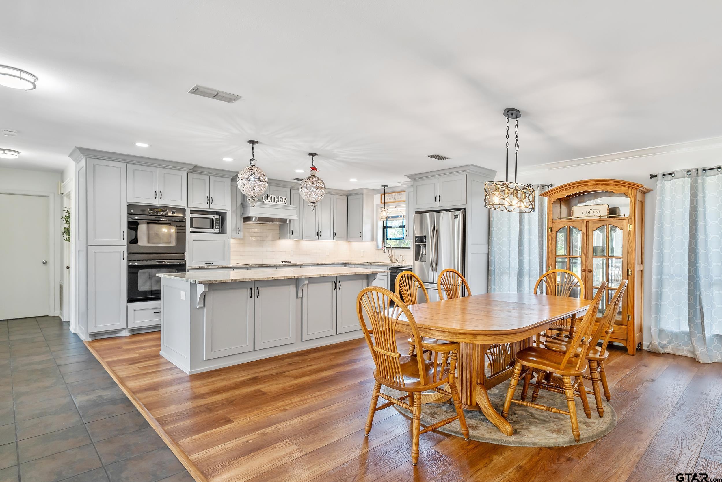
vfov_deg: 64.6
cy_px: 241
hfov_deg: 86.9
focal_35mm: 19
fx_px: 381
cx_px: 361
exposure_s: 1/15
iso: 800
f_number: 8
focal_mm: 19
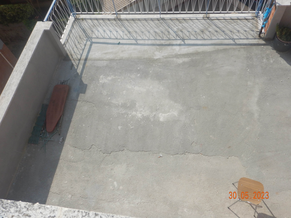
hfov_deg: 61.7
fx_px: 244
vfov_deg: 48.2
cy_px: 109
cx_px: 146
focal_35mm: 29
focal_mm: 5.1
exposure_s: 1/1250
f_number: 4.1
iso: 125
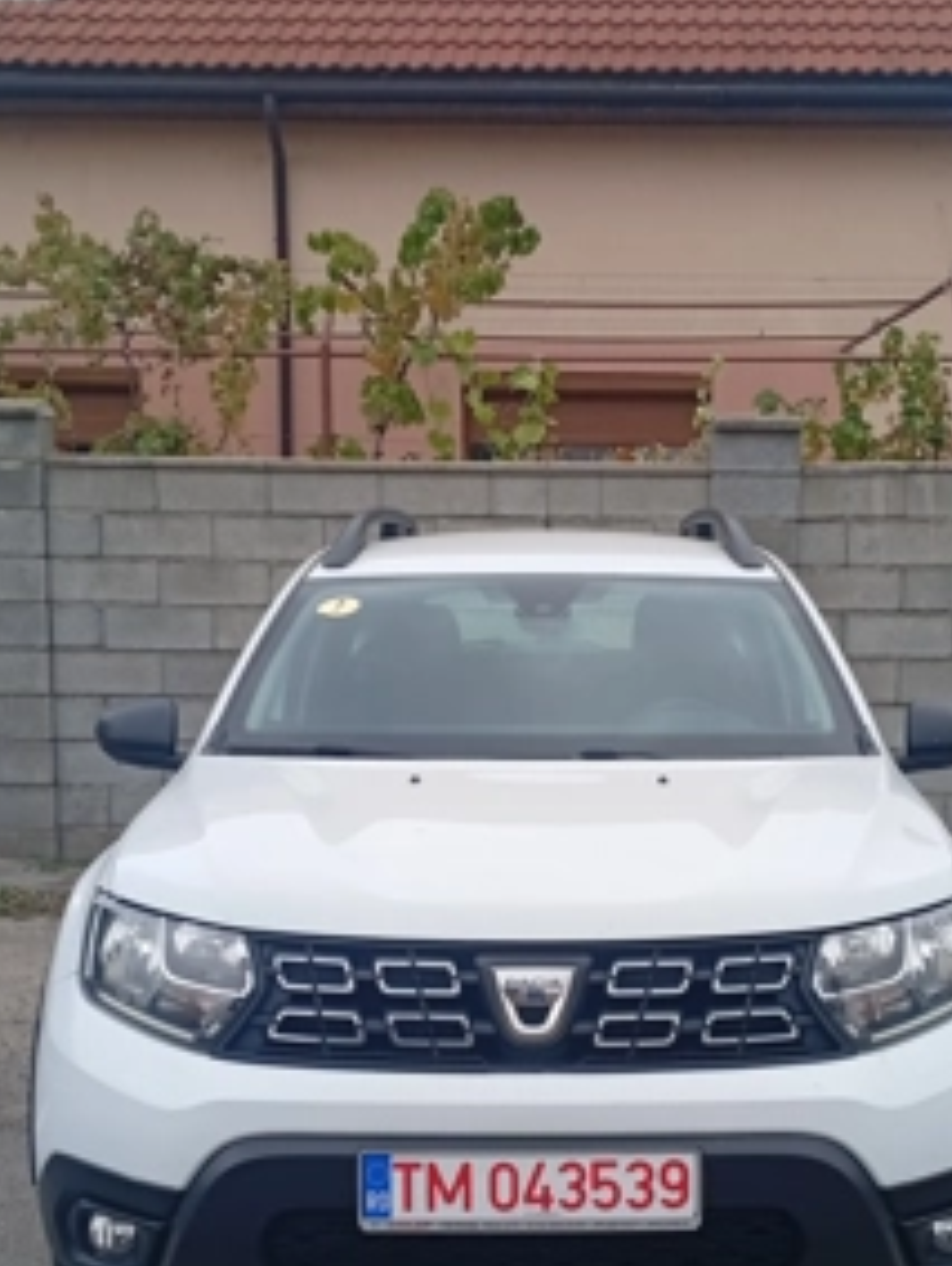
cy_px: 837
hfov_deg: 28.0
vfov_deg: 36.4
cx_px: 563
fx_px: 1902
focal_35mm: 52
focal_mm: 3.98
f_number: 1.8
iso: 50
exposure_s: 1/115
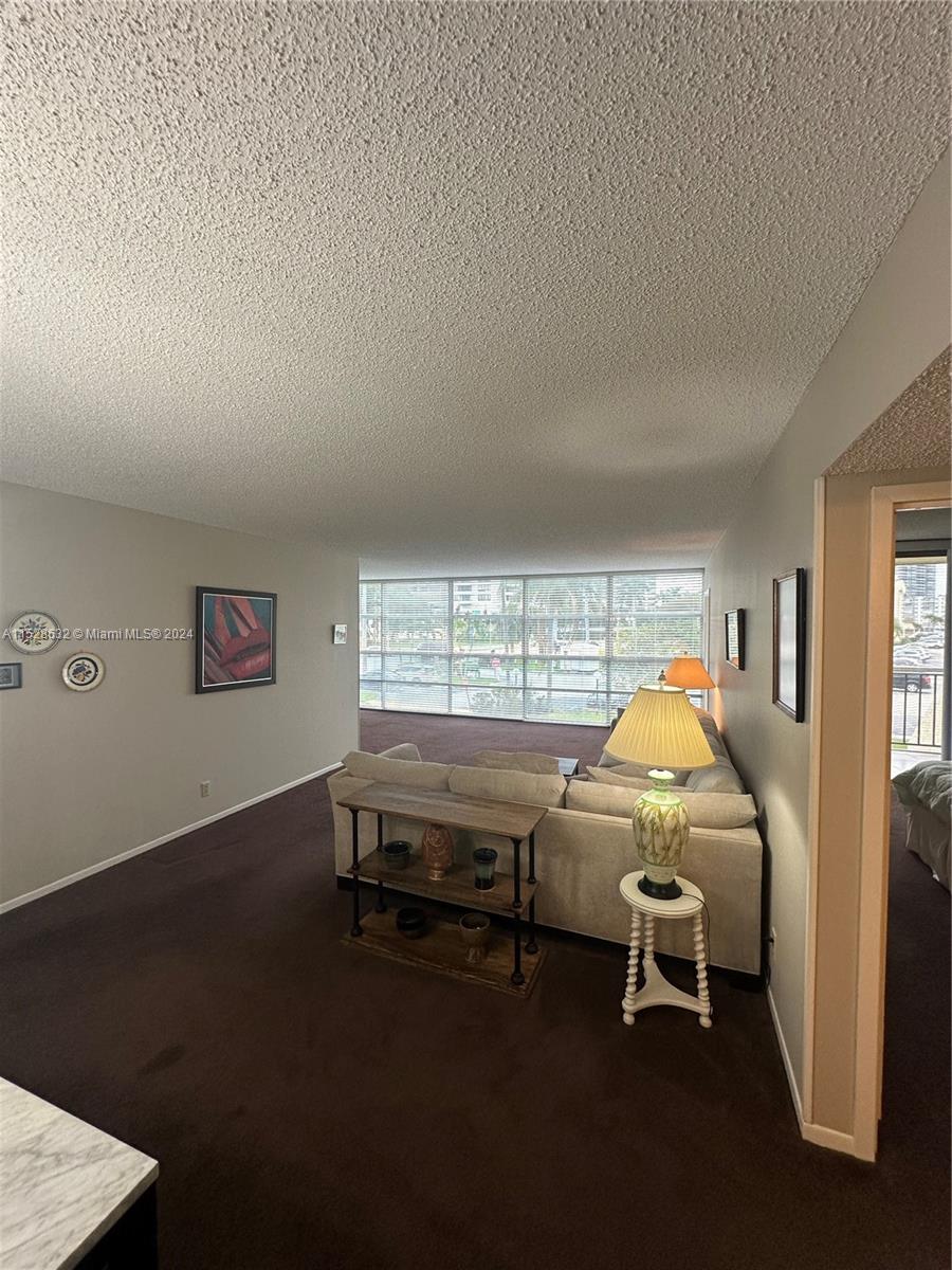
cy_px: 635
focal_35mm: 14
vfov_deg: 102.1
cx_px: 476
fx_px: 513
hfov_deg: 85.7
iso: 160
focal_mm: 2.22
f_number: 2.2
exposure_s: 1/120
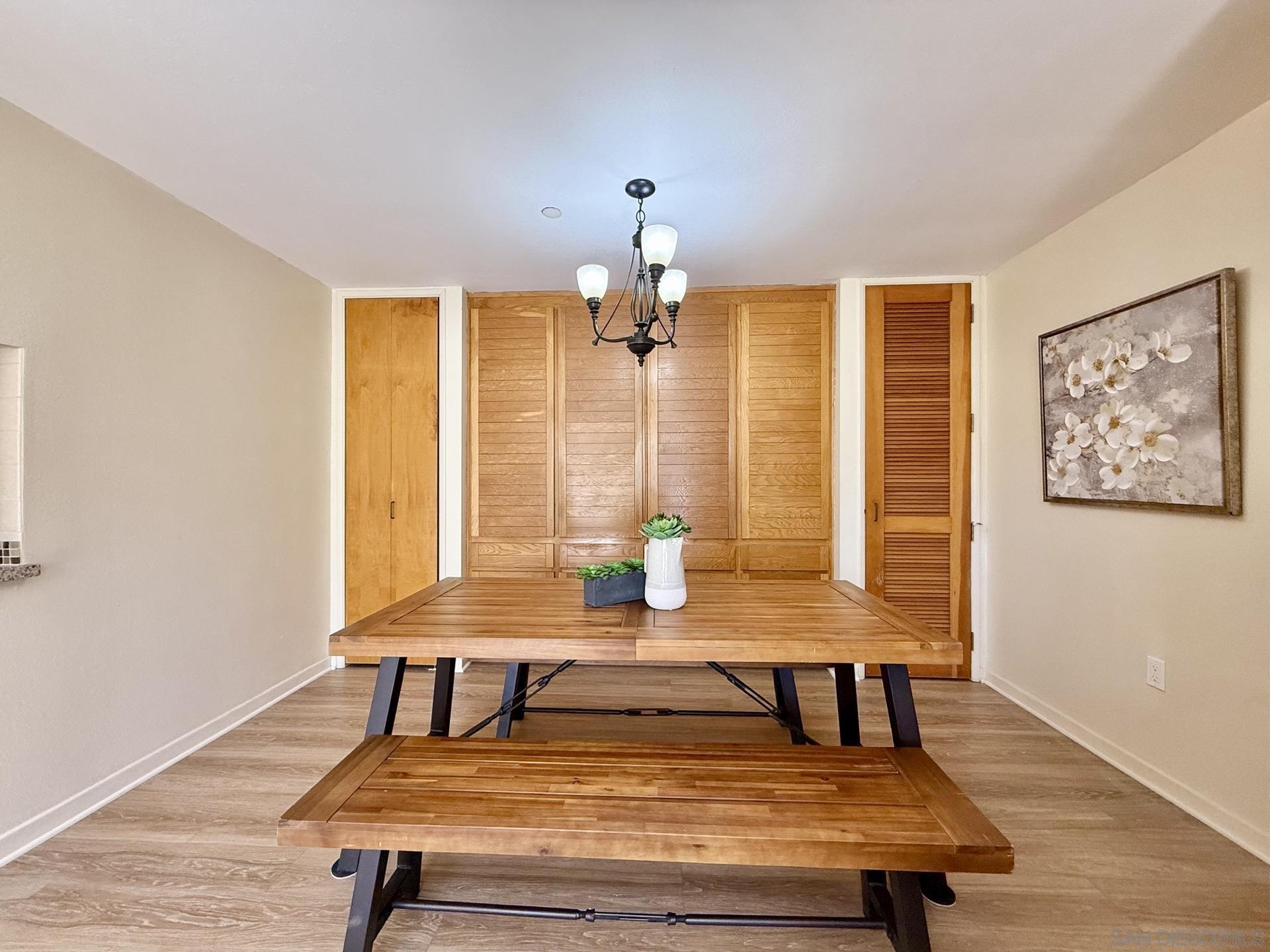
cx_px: 635
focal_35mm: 14
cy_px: 476
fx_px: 514
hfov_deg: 102.1
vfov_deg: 85.7
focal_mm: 2.22
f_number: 2.2
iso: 250
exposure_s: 1/120
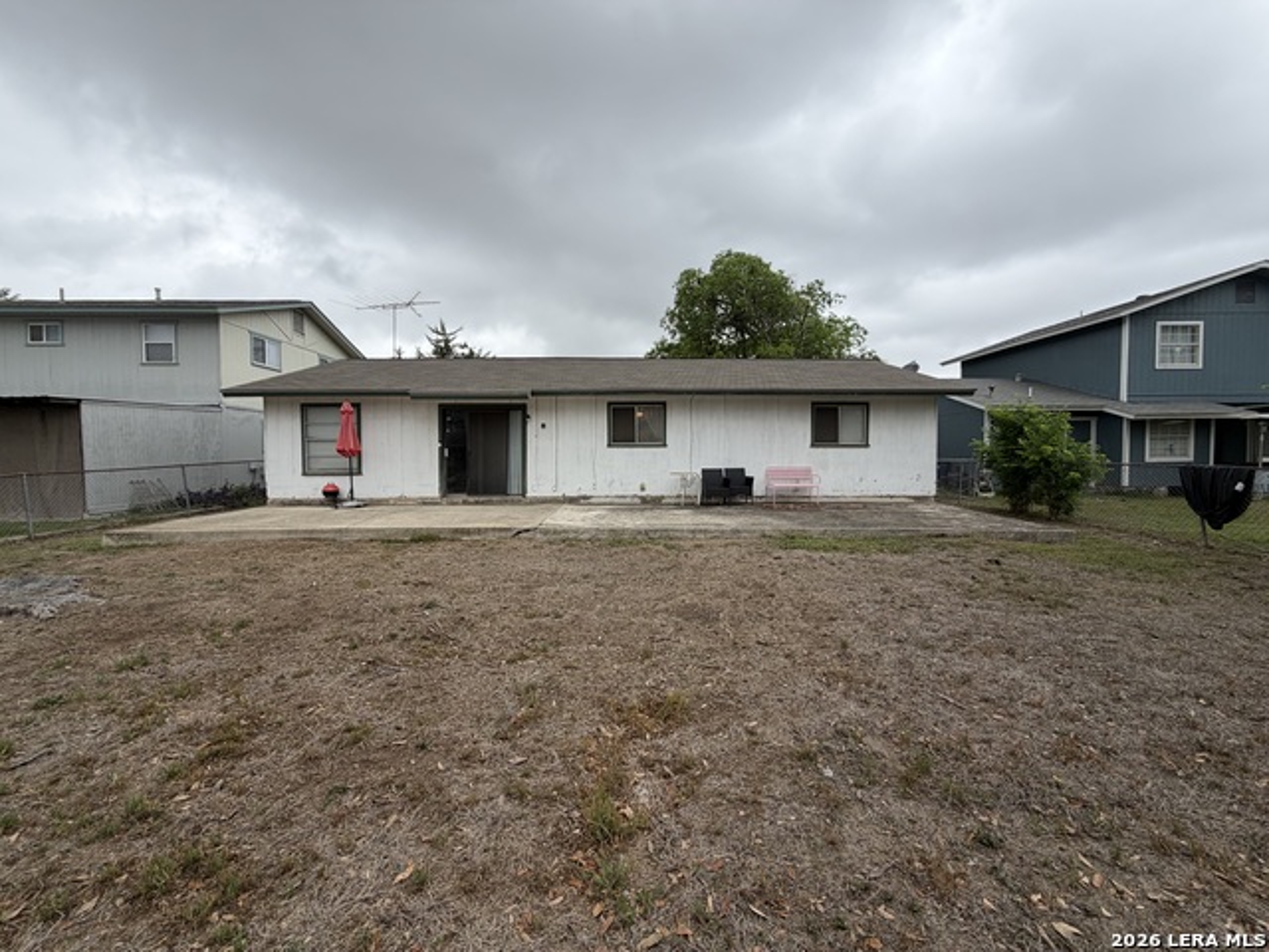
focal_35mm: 14
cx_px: 634
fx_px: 513
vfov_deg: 85.7
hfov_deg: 102.1
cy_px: 476
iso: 40
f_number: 2.2
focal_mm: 2.22
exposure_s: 1/559
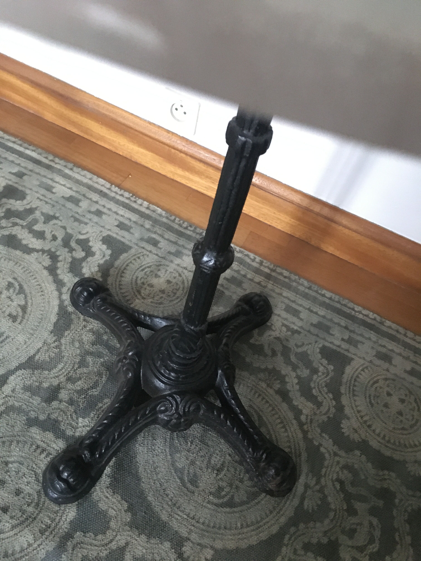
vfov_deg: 61.7
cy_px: 280
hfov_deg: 48.2
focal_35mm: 29
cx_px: 210
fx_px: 470
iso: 800
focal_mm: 4.15
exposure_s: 1/17
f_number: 2.2
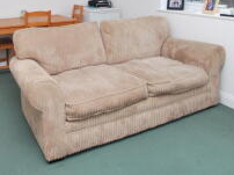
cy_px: -6
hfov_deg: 52.6
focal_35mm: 34
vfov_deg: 36.7
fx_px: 230
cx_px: 72
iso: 100
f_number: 4
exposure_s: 1/60
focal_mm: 10
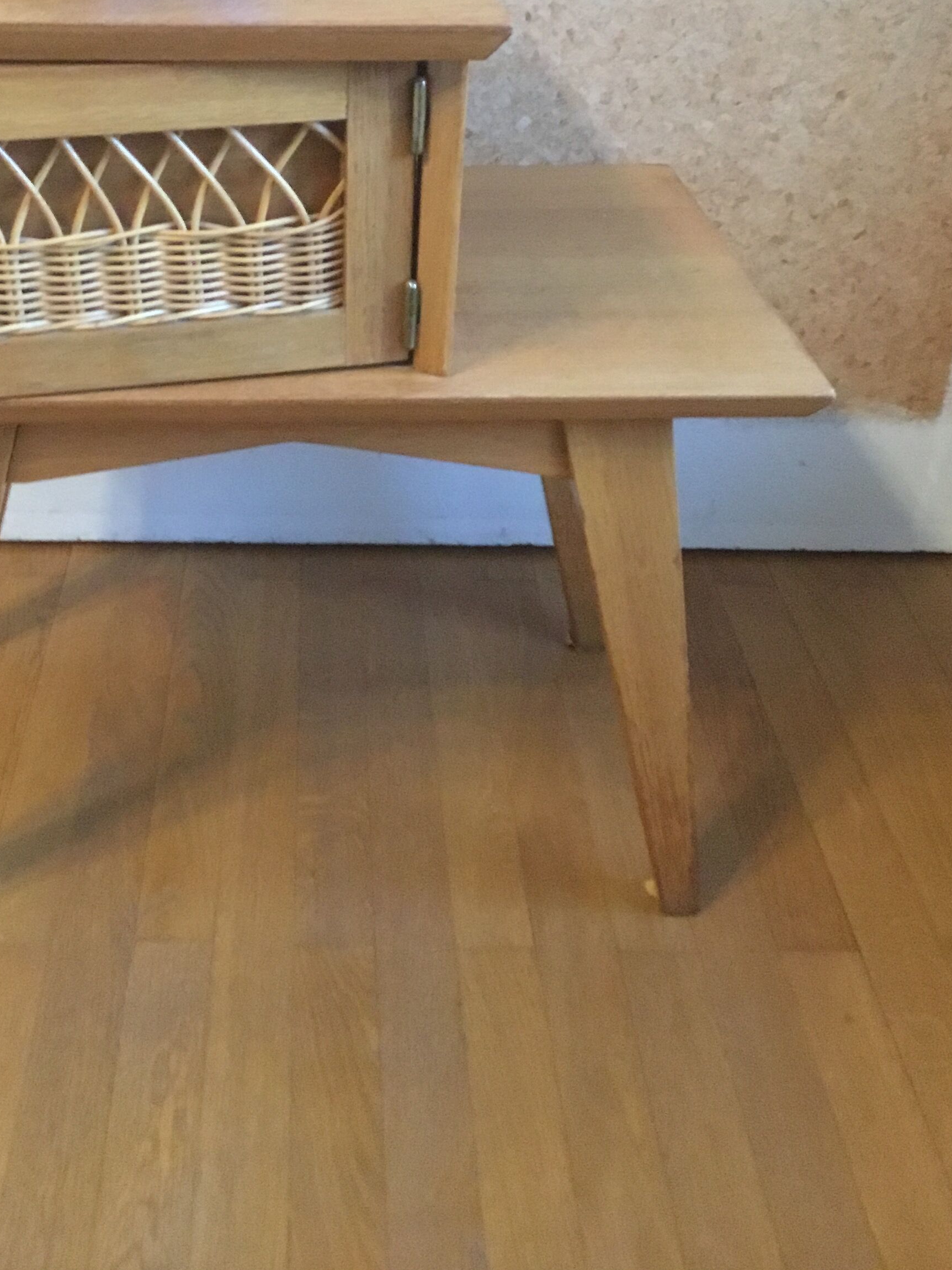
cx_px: 318
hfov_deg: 32.6
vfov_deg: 42.1
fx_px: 1613
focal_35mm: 44
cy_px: 376
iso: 640
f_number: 2.4
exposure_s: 1/17
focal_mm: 3.3
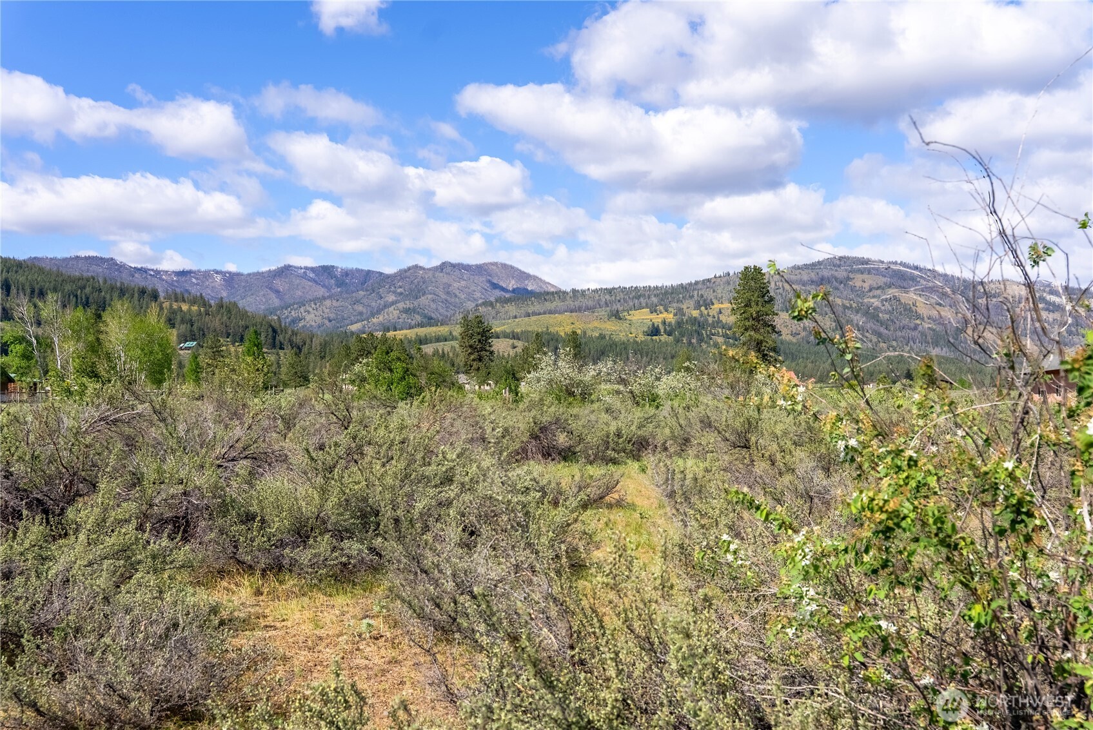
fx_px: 972
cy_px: 365
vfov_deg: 41.2
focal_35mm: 32
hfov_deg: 58.7
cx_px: 546
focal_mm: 32
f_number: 5.6
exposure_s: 1/8000
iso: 100
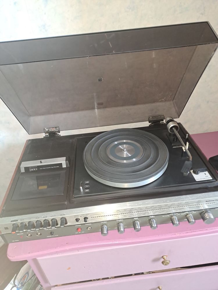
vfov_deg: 69.4
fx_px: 210
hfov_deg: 54.9
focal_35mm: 25
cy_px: 145
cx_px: 109
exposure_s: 1/25
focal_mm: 4.65
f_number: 1.8
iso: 320
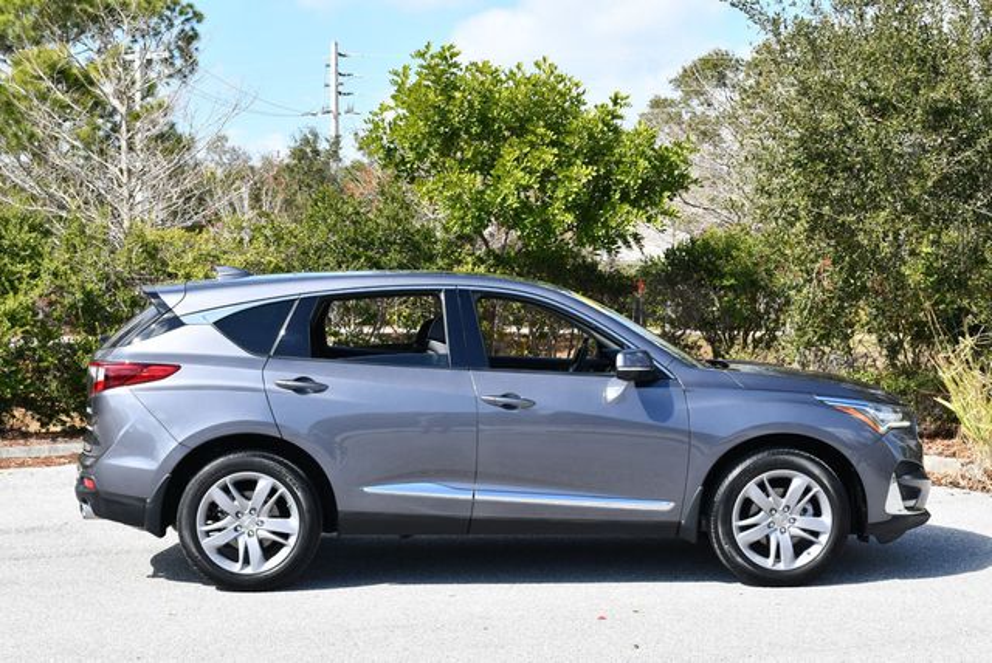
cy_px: 332
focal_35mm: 64
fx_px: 1765
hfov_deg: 31.4
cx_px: 496
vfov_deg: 21.3
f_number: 8
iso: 200
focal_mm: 32
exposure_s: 1/250
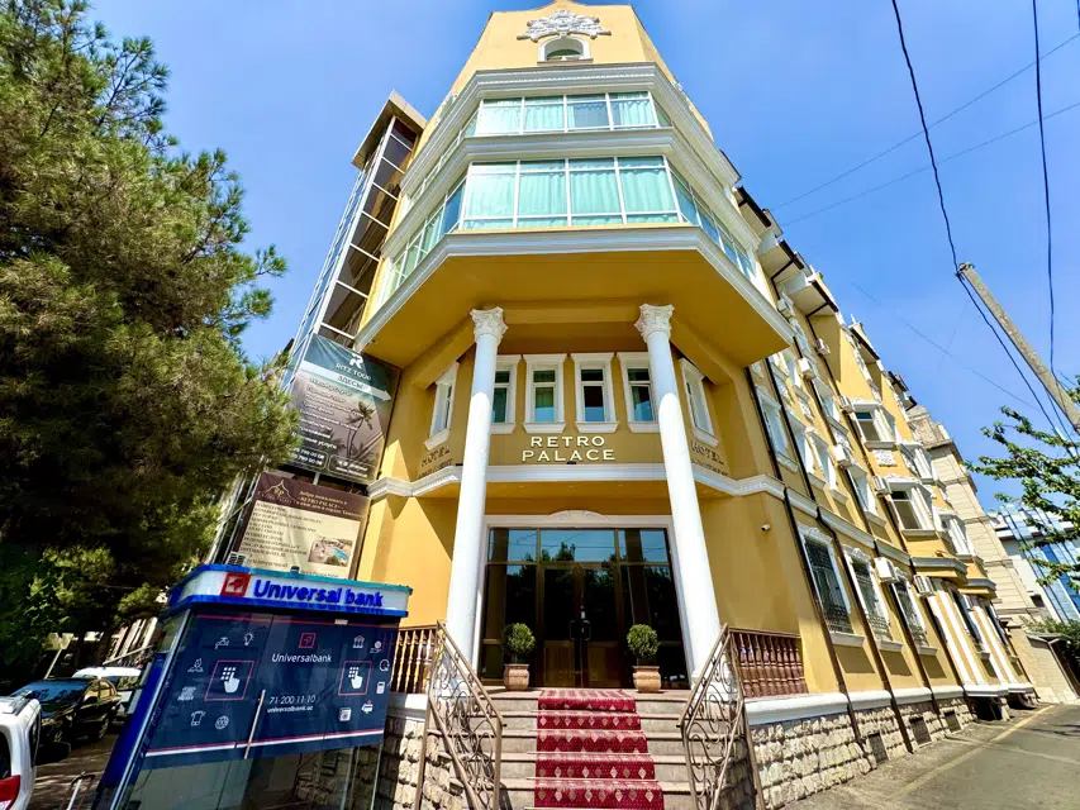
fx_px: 437
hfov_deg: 102.1
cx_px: 540
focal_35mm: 14
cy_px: 405
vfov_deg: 85.7
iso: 50
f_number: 2.2
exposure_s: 1/2146
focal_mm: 2.22
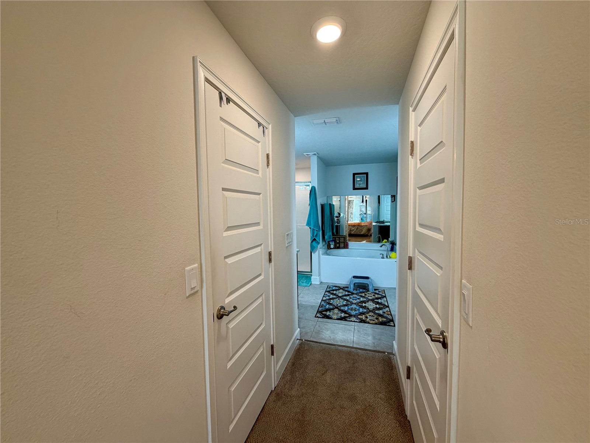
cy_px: 222
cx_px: 295
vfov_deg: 85.7
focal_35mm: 14
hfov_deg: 102.1
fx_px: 239
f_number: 2.2
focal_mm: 2.22
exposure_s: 1/120
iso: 160
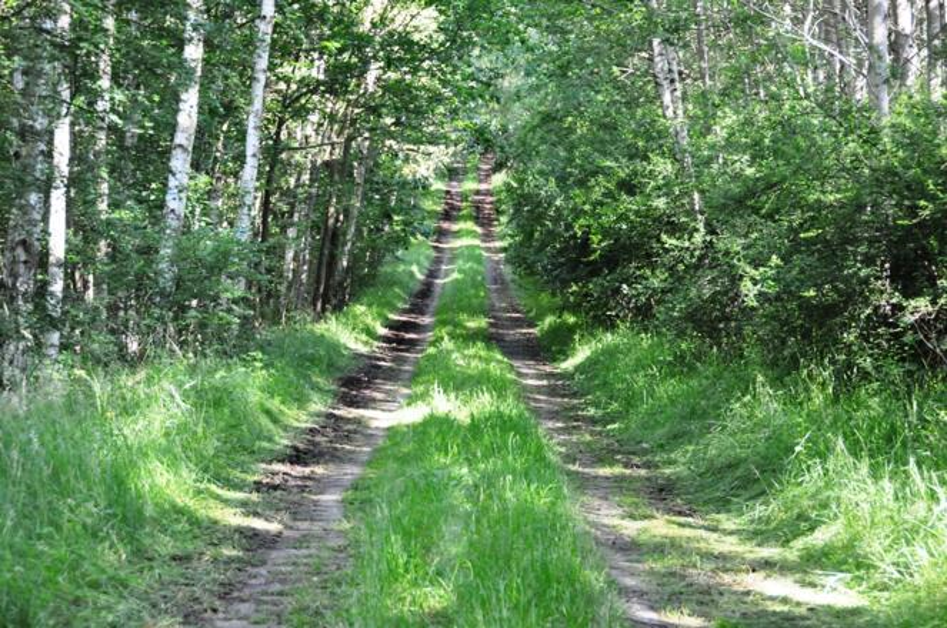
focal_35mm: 82
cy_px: 314
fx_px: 2167
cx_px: 474
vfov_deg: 16.5
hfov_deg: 24.7
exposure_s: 1/160
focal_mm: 55
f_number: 6.3
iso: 1600
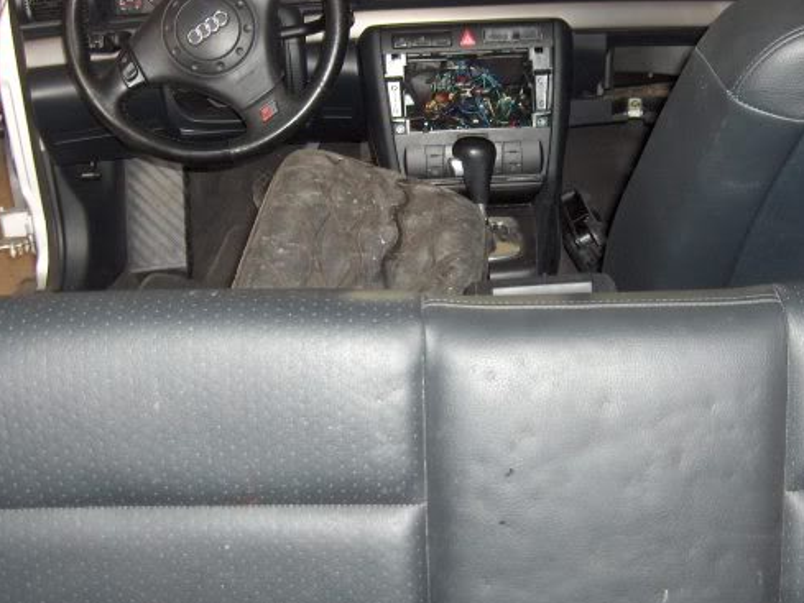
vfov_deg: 28.6
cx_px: 483
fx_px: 1185
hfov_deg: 37.3
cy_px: 287
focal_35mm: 51
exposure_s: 1/60
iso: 100
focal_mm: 8
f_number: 2.8
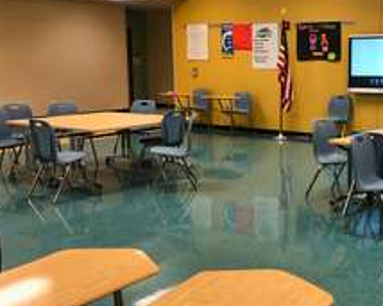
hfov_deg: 35.2
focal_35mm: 51
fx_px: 578
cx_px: 319
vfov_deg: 29.7
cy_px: 159
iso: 25
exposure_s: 1/30
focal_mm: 4
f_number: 1.8
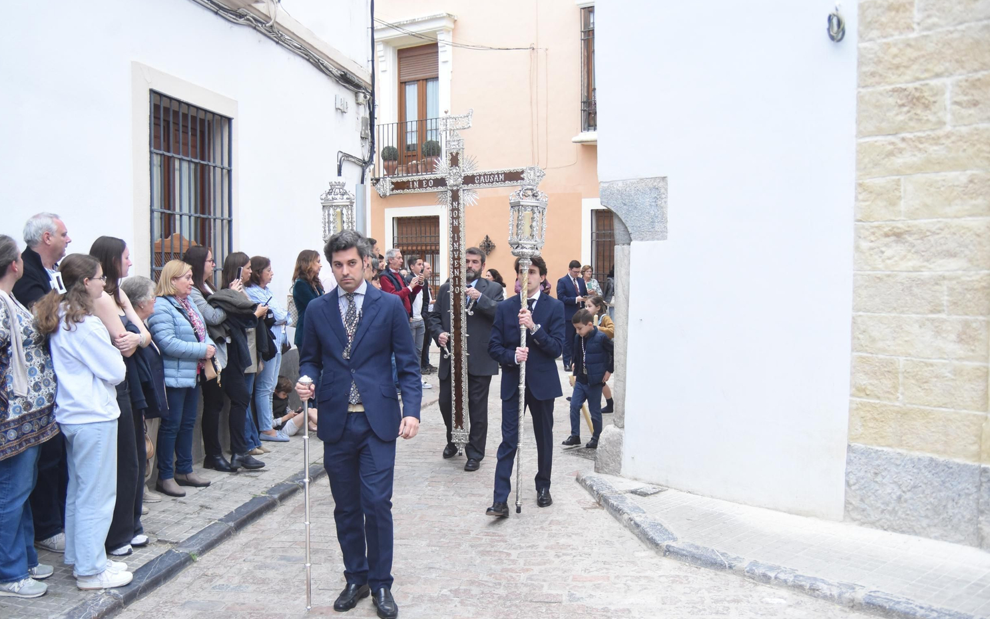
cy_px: 325
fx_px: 918
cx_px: 482
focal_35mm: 34
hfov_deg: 56.7
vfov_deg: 37.3
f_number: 6.3
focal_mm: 31
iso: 2500
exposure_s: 1/320
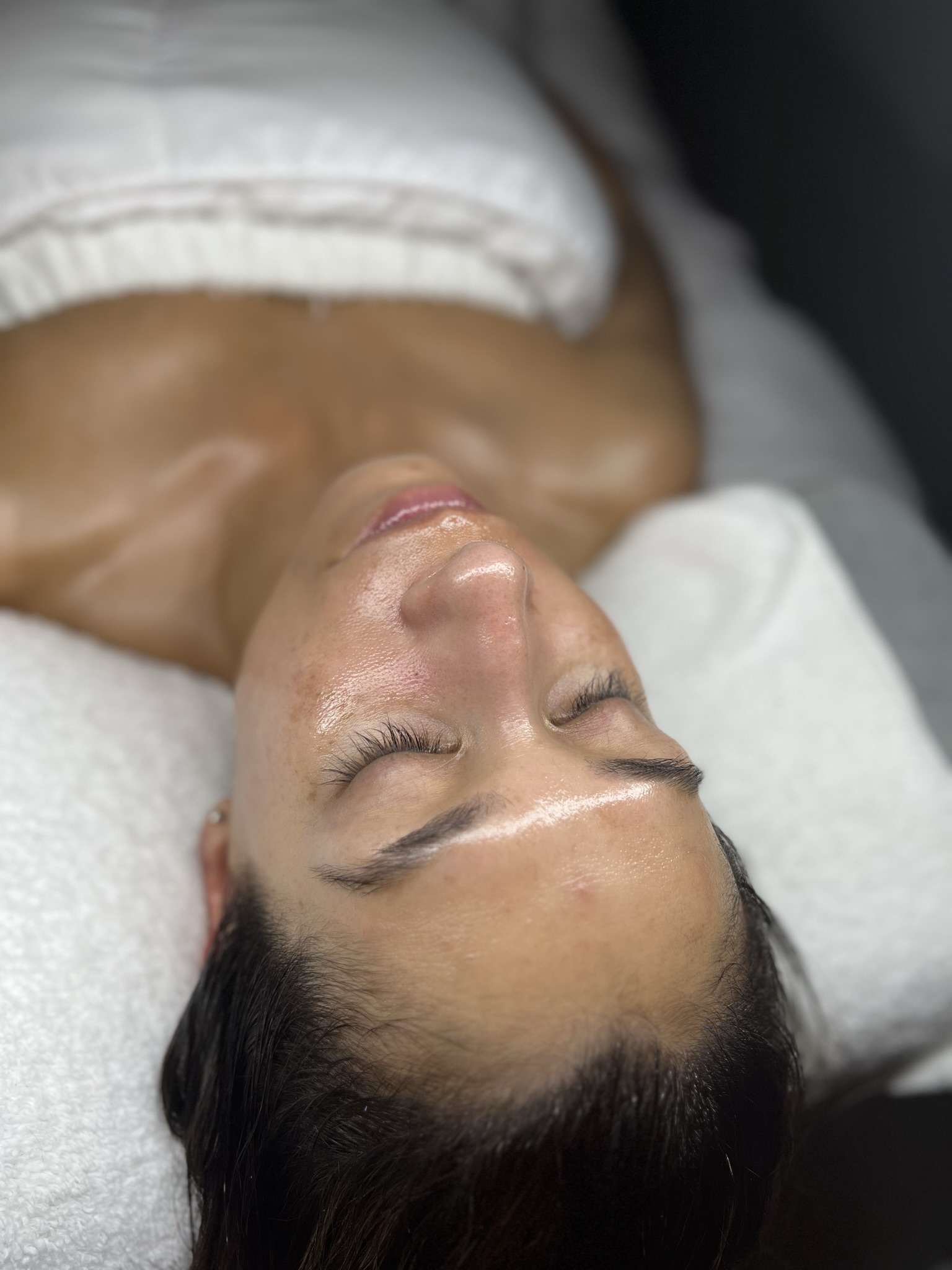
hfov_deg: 53.1
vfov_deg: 67.3
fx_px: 953
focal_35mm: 26
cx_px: 476
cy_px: 635
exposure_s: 1/658
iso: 50
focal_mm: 5.7
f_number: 1.5
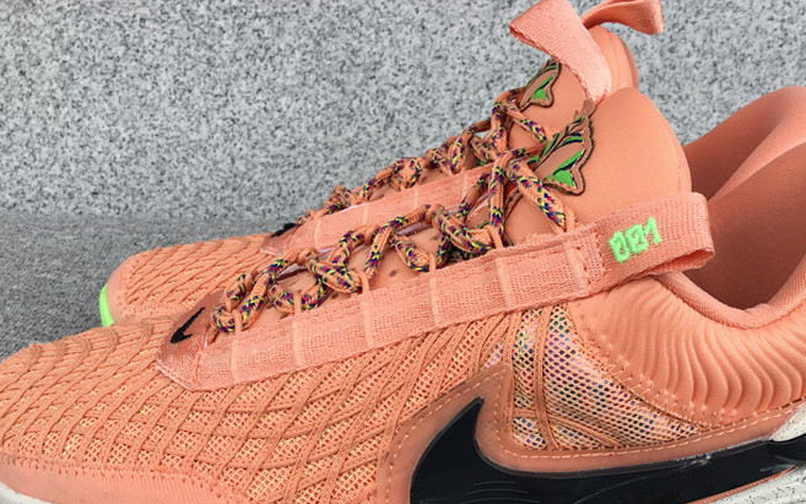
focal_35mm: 45
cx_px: 485
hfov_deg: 44.1
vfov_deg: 28.2
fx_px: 989
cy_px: 383
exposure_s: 1/370
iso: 25
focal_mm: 3.3
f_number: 2.4
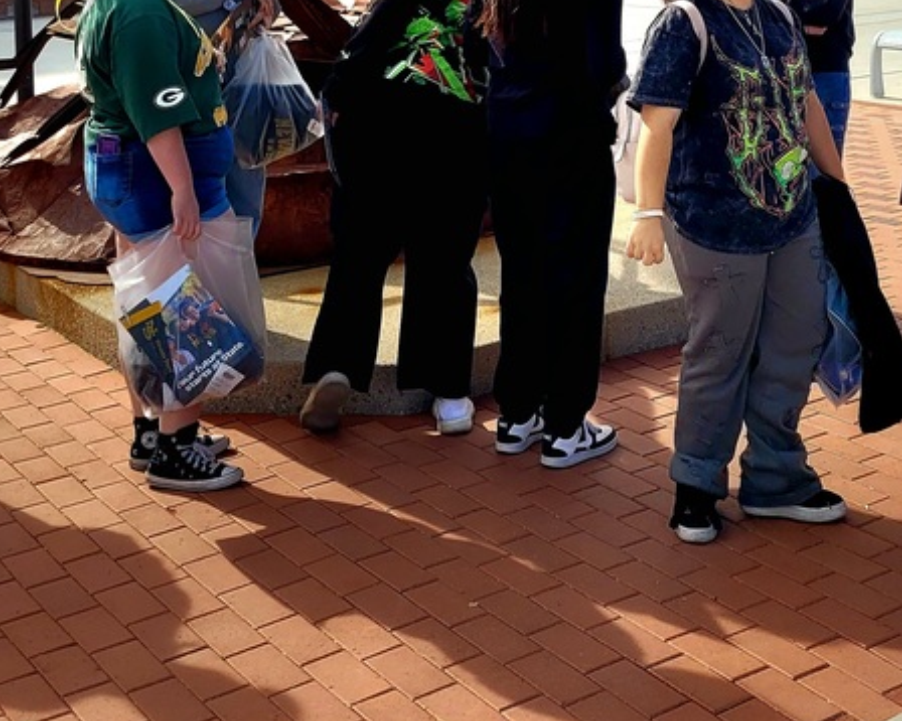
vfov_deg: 24.8
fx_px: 1548
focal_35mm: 58
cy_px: -32
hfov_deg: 32.2
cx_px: 612
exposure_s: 1/2500
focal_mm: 5.4
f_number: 1.8
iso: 40
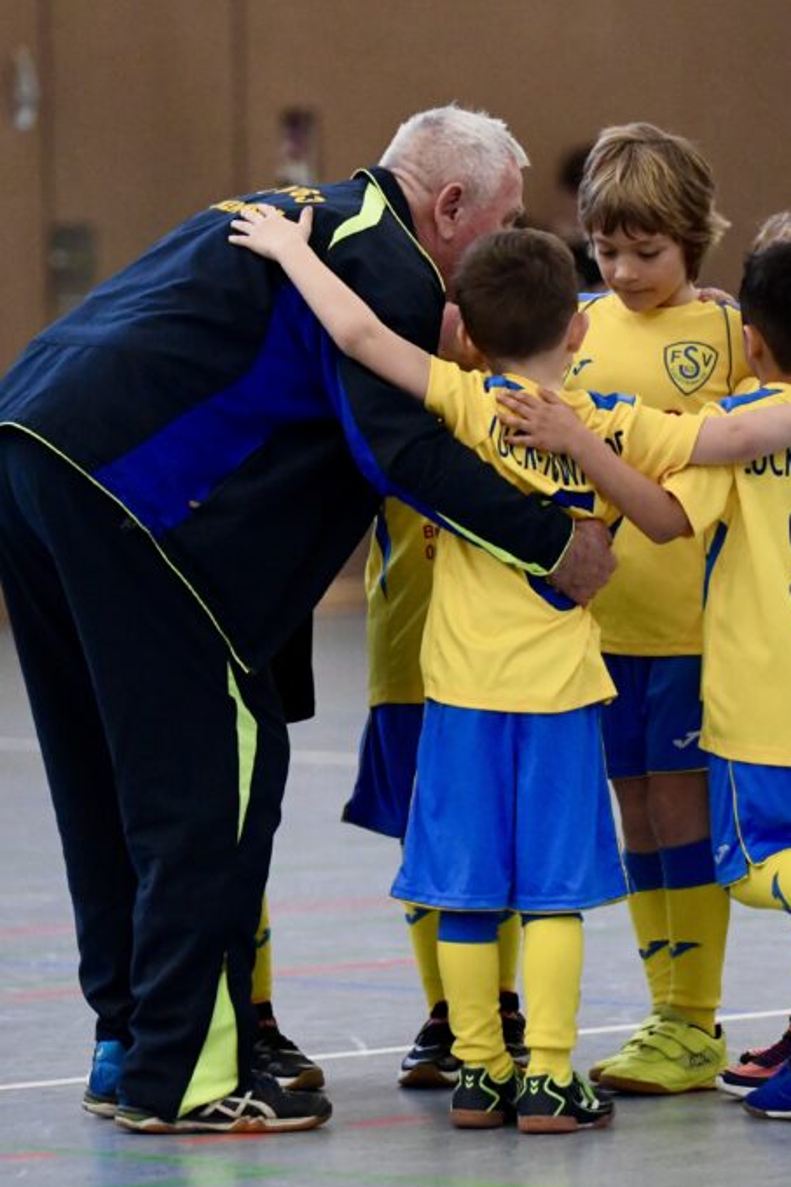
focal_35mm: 241
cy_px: 594
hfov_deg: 5.7
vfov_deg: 8.5
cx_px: 475
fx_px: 7946
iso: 8000
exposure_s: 1/1600
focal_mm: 160
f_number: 2.8
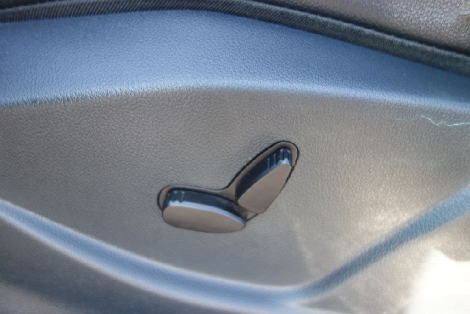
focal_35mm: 28
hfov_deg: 65.5
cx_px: 235
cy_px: 157
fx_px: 366
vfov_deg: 46.4
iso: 125
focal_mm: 10.4
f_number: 1.8
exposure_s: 1/80
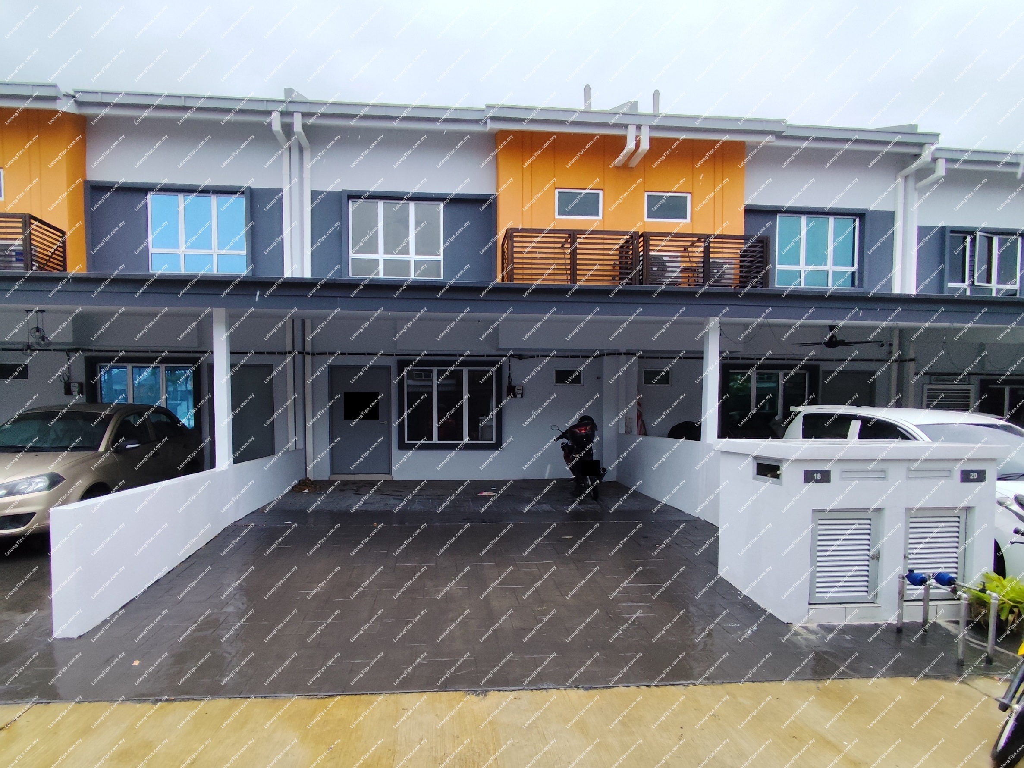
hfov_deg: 94.5
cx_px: 512
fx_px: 473
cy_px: 384
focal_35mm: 16
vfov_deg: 78.1
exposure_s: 1/997
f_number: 2.2
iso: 50
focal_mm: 1.65
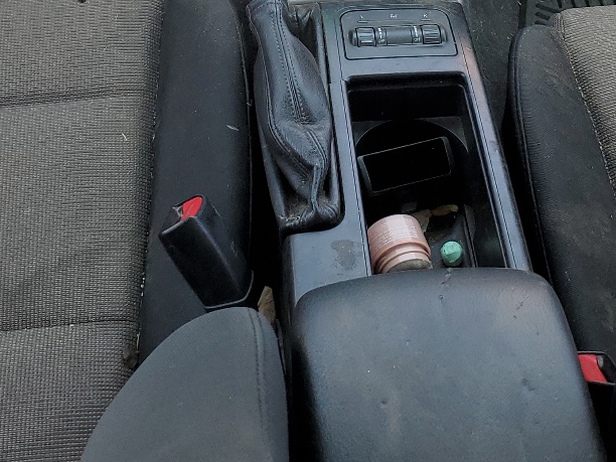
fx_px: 1210
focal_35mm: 68
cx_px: 331
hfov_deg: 28.6
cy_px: -126
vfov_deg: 20.0
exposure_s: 1/238
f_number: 1.5
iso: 50
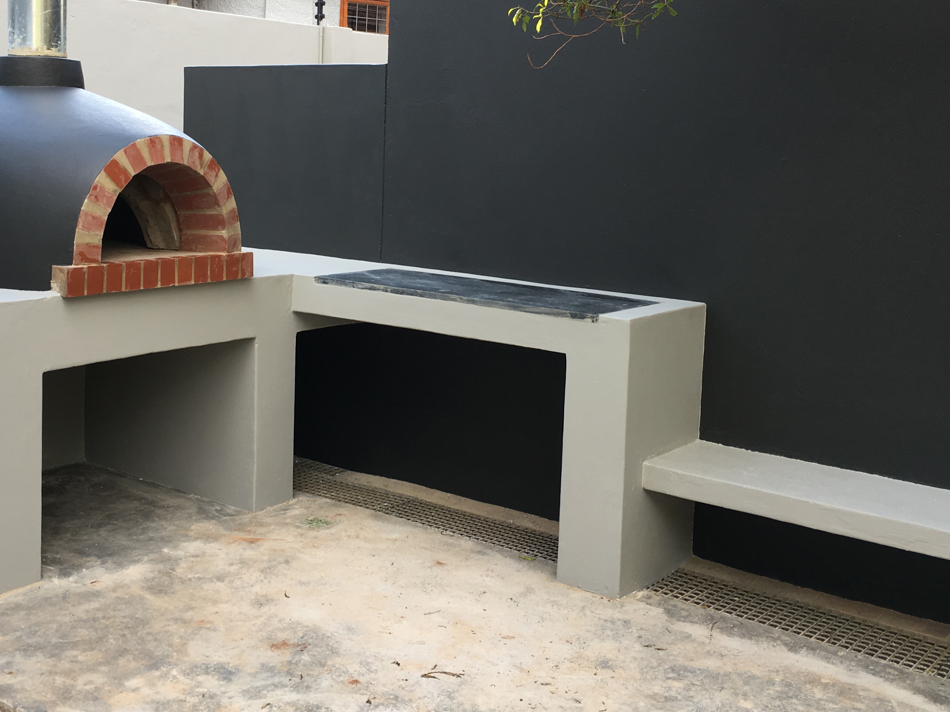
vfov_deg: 33.4
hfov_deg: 43.7
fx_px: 1180
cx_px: 389
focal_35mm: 43
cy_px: 264
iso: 25
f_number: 2.2
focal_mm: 4.15
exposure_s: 1/163
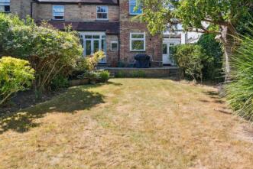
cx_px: 144
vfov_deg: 54.7
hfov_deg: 75.7
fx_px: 162
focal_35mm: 23
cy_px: 66
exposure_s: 1/500
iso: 640
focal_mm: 16
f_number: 5.6
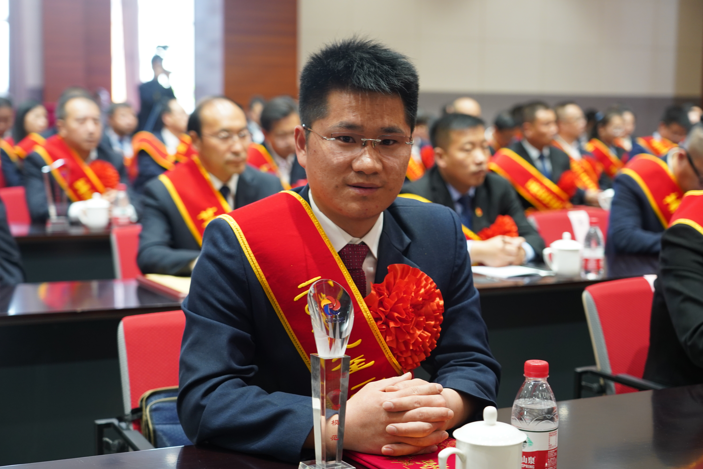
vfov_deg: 23.0
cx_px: 352
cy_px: 234
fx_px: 1152
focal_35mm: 59
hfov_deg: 33.9
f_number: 4
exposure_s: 1/60
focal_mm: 59
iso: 1250
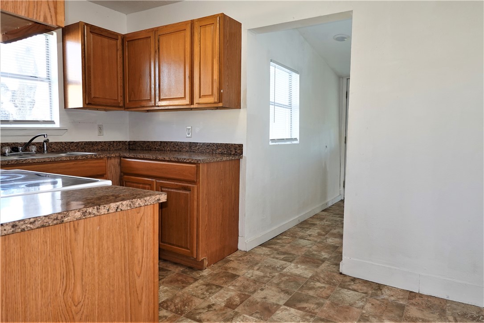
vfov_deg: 53.1
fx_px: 323
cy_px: 162
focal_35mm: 24
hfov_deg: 73.7
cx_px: 242
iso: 125
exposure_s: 1/30
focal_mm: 9
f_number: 2.8
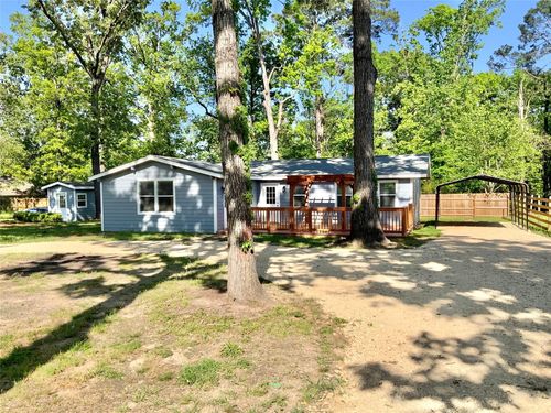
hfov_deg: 61.7
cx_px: 276
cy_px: 206
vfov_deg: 48.2
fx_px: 462
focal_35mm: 29
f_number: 1.8
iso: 16
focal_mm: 3
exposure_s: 1/1250
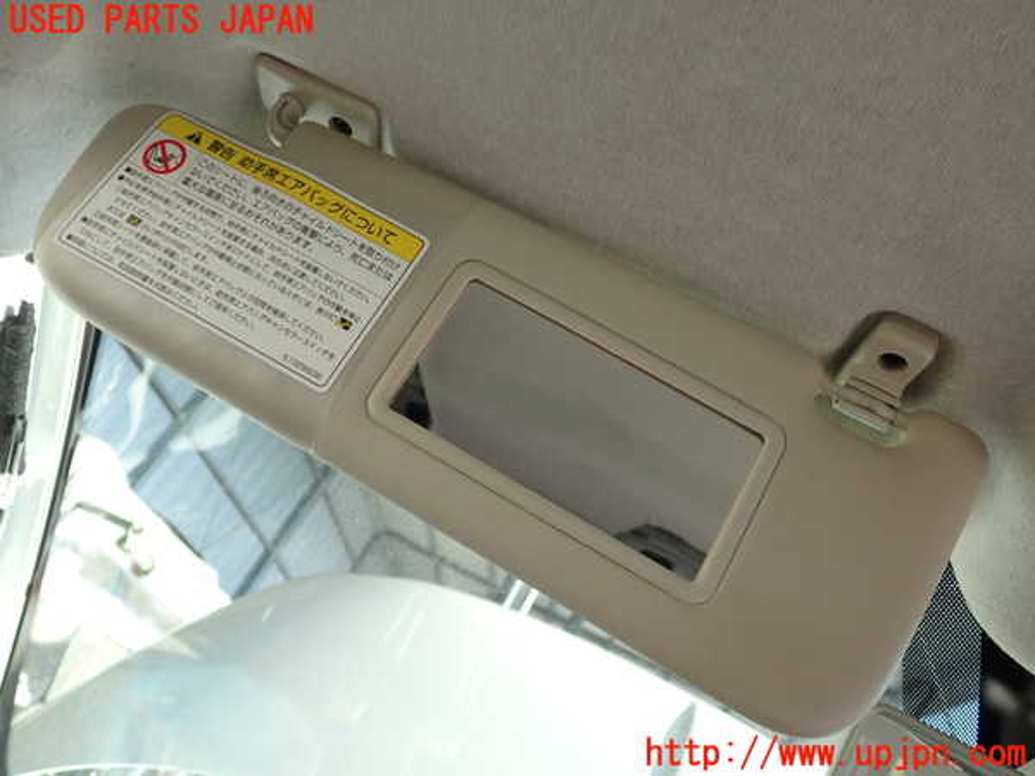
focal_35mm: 30
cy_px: 388
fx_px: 897
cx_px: 518
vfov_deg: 46.8
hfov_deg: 60.0
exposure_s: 1/250
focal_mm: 5.4
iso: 100
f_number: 2.3
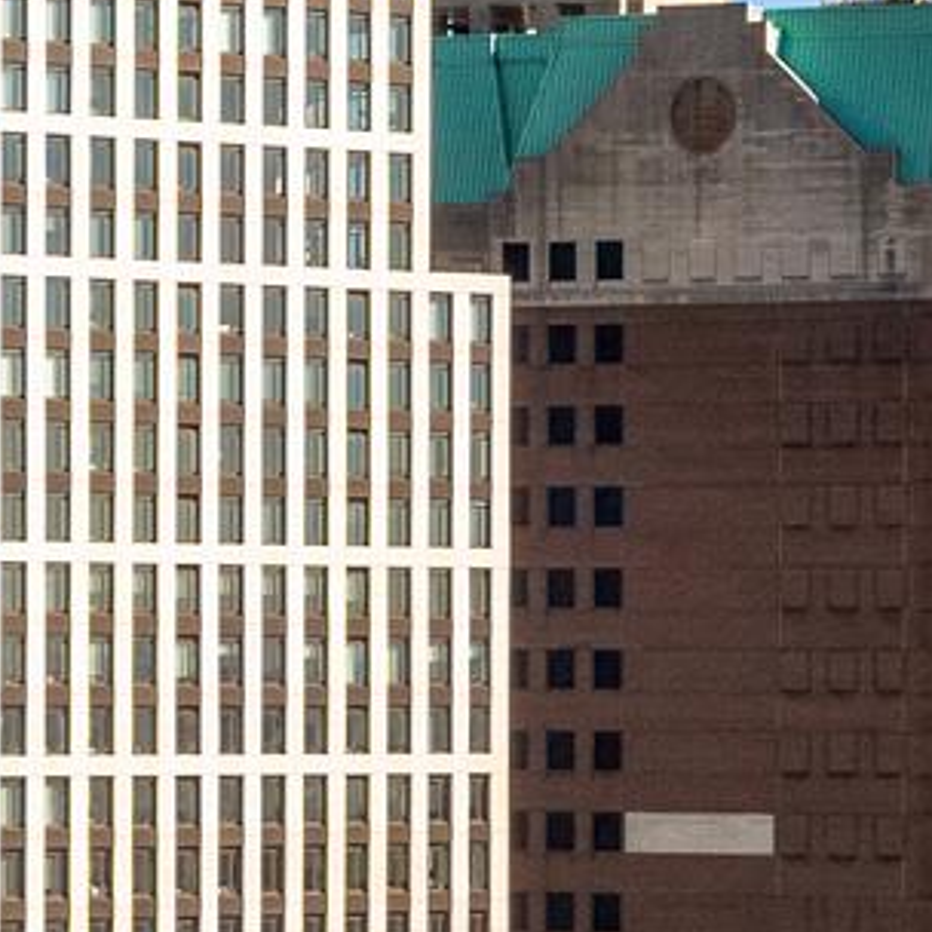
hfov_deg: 8.6
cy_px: 546
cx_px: 595
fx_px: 6214
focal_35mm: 204
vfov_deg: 8.6
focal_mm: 38
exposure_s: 1/500
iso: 2000
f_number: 16
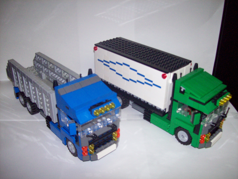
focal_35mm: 36
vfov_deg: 39.6
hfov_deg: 51.4
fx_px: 247
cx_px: 119
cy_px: 90
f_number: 2.7
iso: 140
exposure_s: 1/64
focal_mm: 6
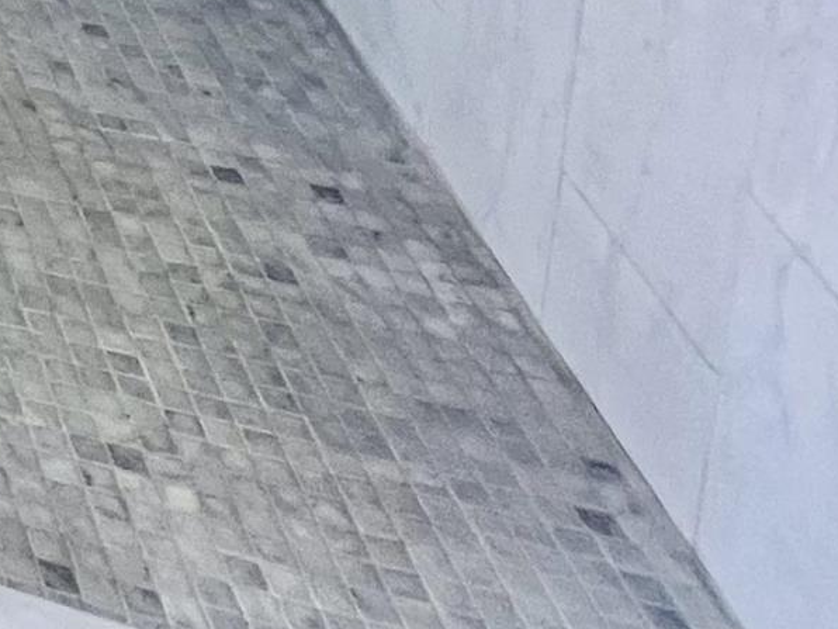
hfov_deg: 16.1
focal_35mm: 67
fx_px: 1622
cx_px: -1078
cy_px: -868
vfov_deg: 14.5
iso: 125
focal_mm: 1.57
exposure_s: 1/60
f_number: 1.8
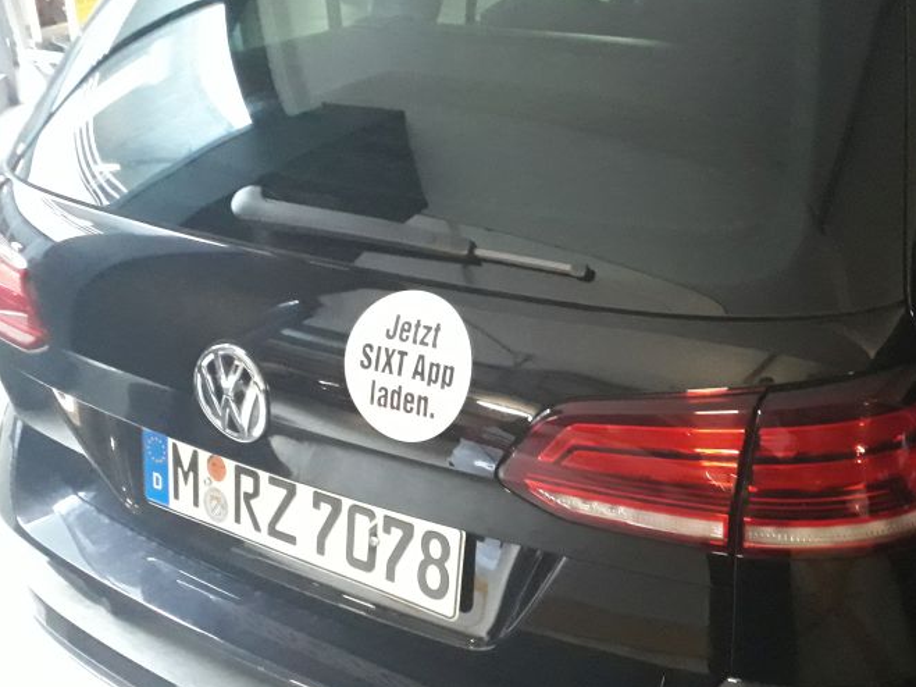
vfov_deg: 35.0
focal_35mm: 41
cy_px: 424
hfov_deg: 44.5
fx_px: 1085
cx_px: 671
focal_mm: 3.6
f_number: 1.9
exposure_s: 1/17
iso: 800
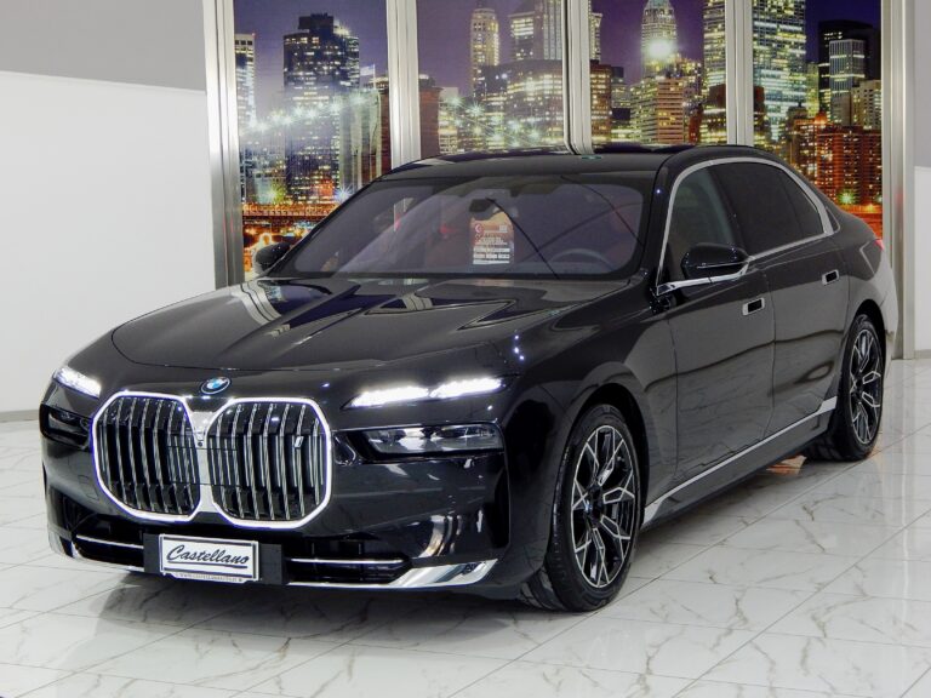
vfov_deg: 19.6
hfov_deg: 26.0
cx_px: 466
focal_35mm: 75
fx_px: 2017
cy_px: 349
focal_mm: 13.5
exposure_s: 1/30
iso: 280
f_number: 4.2
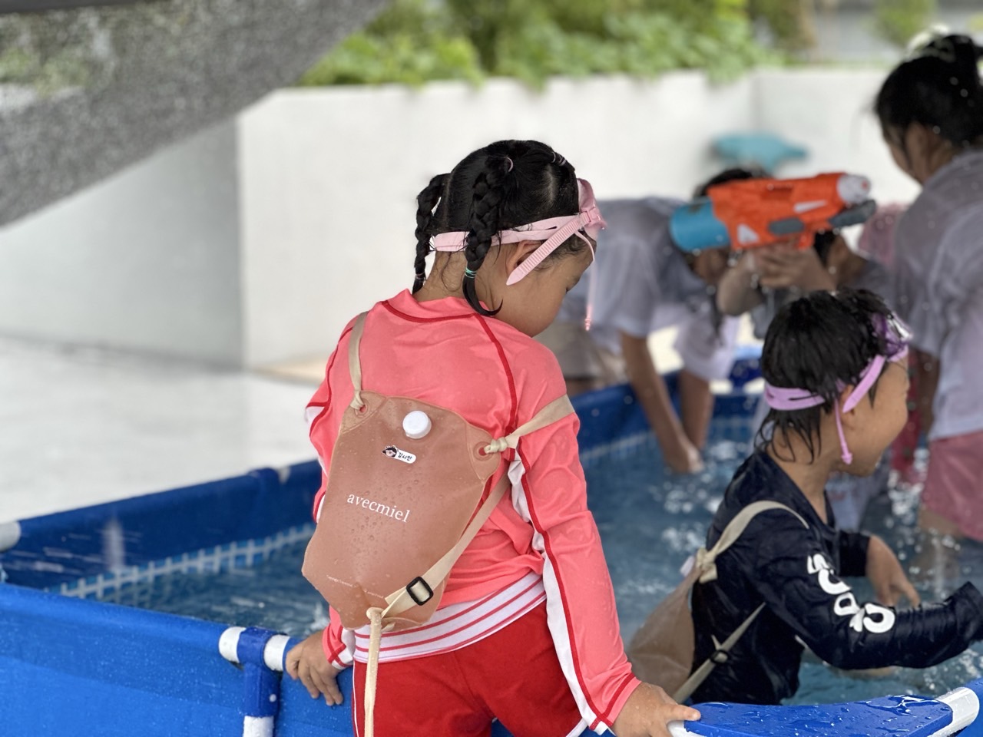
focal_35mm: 77
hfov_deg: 25.3
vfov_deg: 19.1
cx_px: 492
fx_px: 2187
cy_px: 368
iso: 100
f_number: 2.8
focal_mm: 9
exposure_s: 1/121
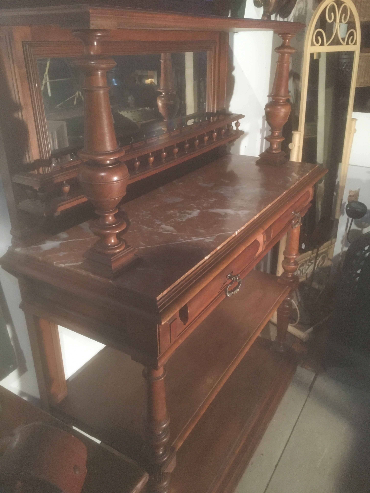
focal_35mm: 29
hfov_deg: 48.2
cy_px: 246
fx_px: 413
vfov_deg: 61.7
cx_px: 185
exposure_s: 1/17
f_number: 2.2
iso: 250
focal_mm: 4.15
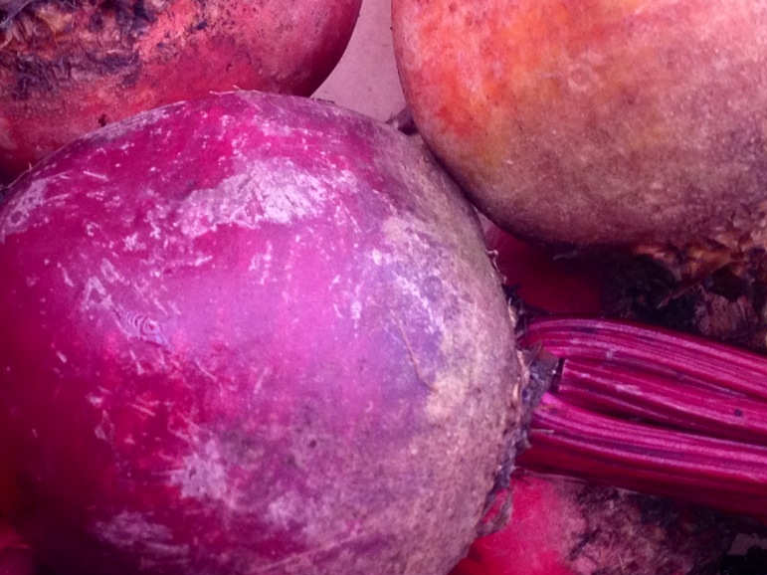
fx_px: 2060
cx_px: 239
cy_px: 183
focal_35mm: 93
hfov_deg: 21.0
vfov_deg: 15.8
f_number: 2.4
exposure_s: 1/20
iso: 160
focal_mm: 4.28
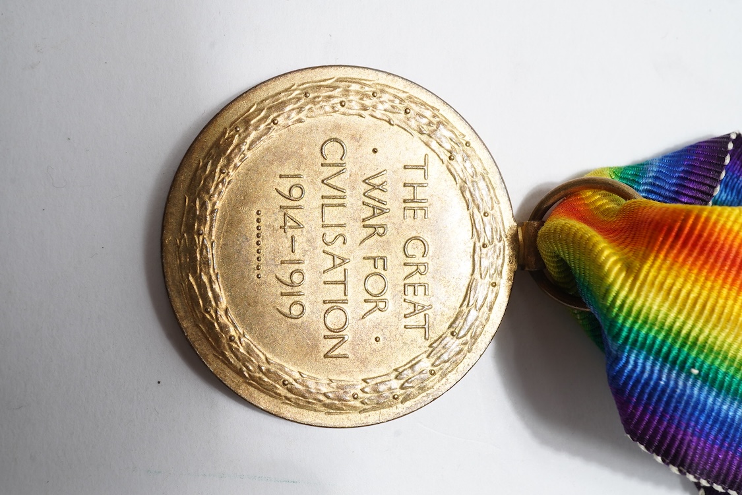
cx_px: 371
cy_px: 248
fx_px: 927
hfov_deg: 43.6
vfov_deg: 29.9
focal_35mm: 45
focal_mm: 30
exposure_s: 1/100
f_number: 22
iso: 100
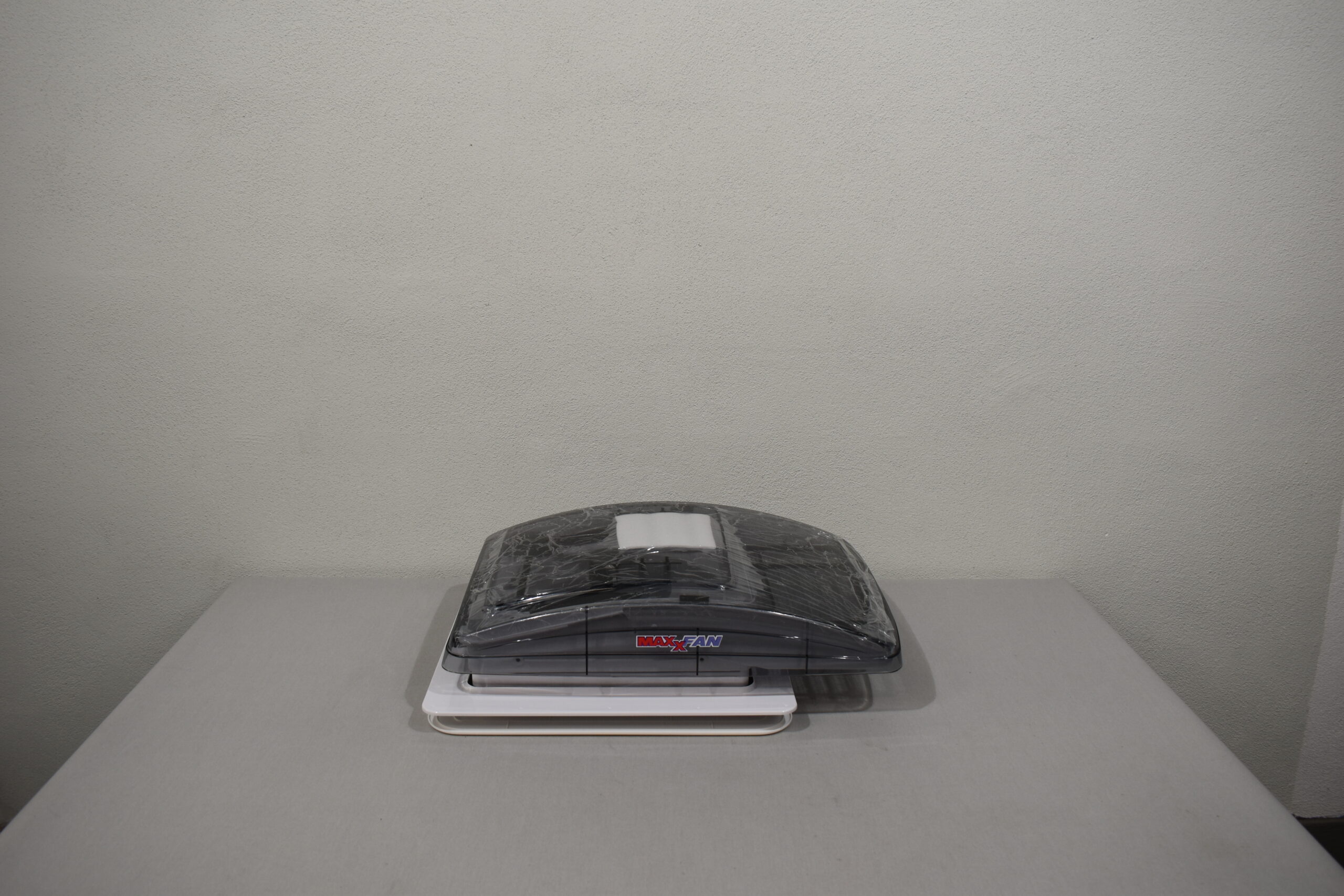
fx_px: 1120
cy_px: 448
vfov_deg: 43.6
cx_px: 672
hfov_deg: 61.9
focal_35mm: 30
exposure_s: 1/125
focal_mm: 20
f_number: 5.6
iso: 250
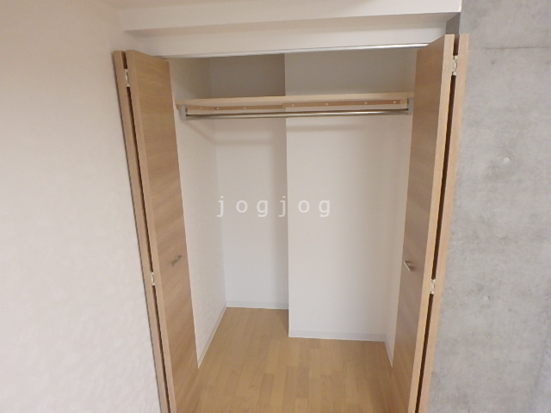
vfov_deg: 63.4
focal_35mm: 21
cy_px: 206
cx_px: 276
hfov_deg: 79.0
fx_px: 334
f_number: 3.5
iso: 500
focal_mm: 3.7
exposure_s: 1/30
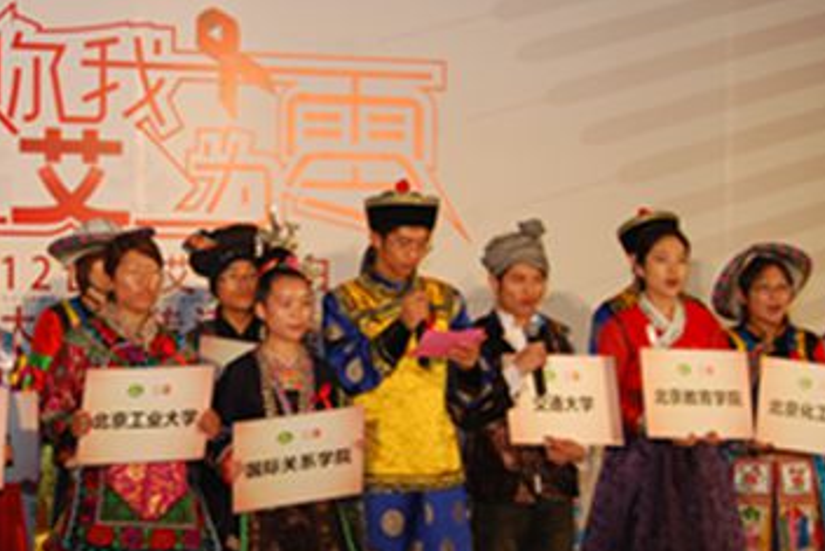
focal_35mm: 120
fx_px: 2751
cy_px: 308
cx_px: 148
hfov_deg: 16.9
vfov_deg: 11.4
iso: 200
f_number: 4.5
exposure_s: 1/60
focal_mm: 32
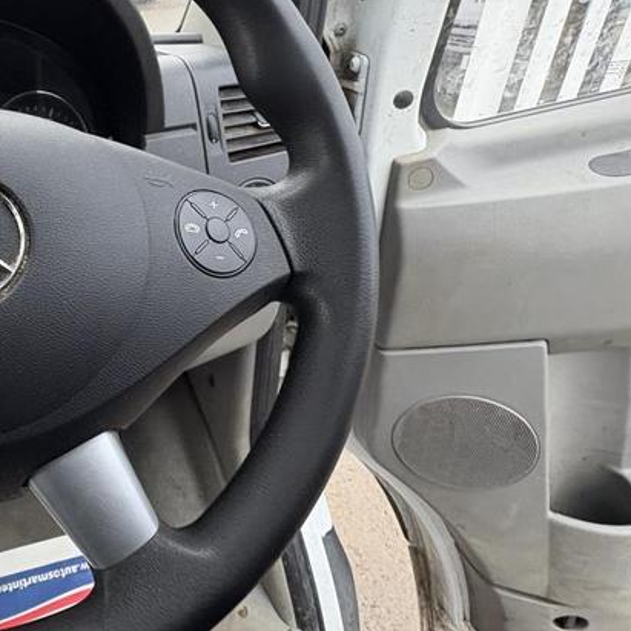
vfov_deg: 57.9
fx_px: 557
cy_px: 215
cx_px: 74
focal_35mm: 27
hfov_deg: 52.6
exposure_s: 1/60
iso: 320
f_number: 2.2
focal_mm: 2.22
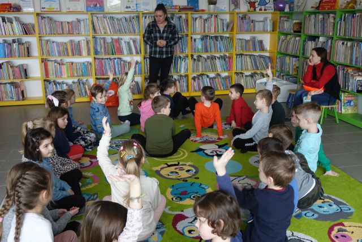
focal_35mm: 35
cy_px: 121
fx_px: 352
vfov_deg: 37.9
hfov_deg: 54.4
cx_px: 181
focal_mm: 12.83
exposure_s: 1/40
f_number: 2.8
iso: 125
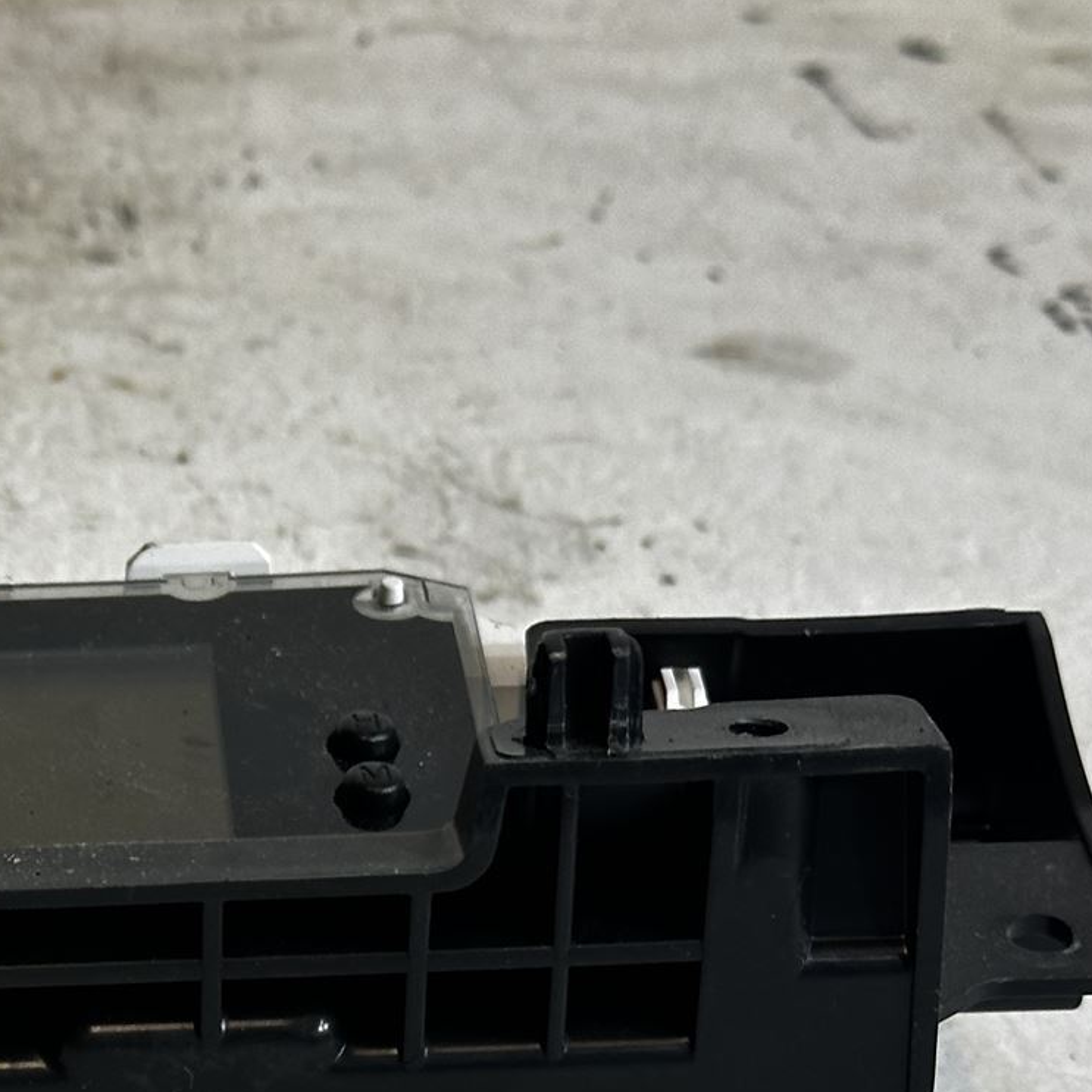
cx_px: -159
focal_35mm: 117
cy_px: 1054
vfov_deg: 14.7
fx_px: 4176
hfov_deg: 14.5
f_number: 1.78
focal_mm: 6.86
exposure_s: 1/100
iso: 64
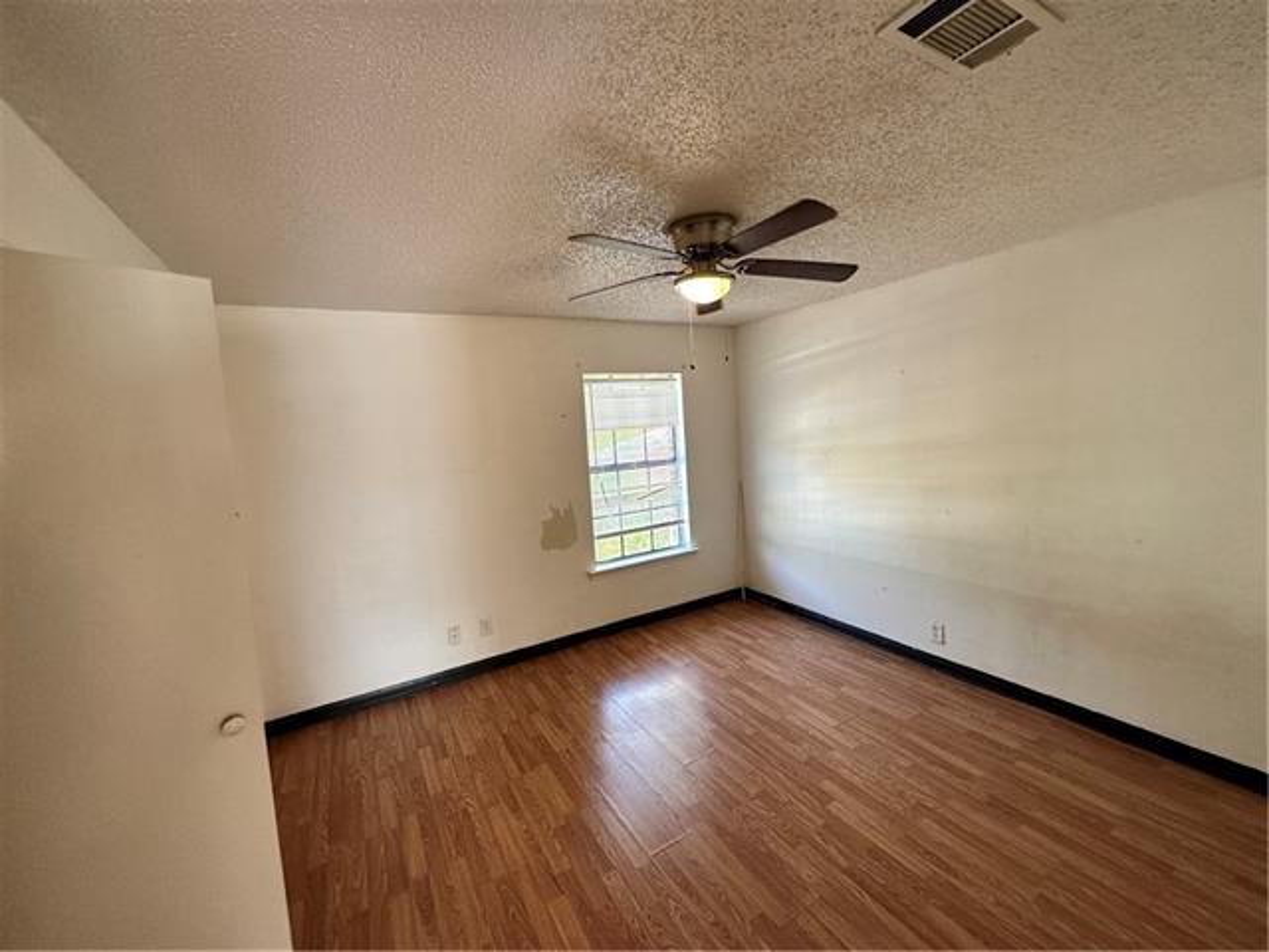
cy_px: 476
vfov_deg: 85.7
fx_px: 513
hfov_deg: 102.1
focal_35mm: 14
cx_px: 634
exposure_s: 1/99
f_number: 2.2
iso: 160
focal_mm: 2.22
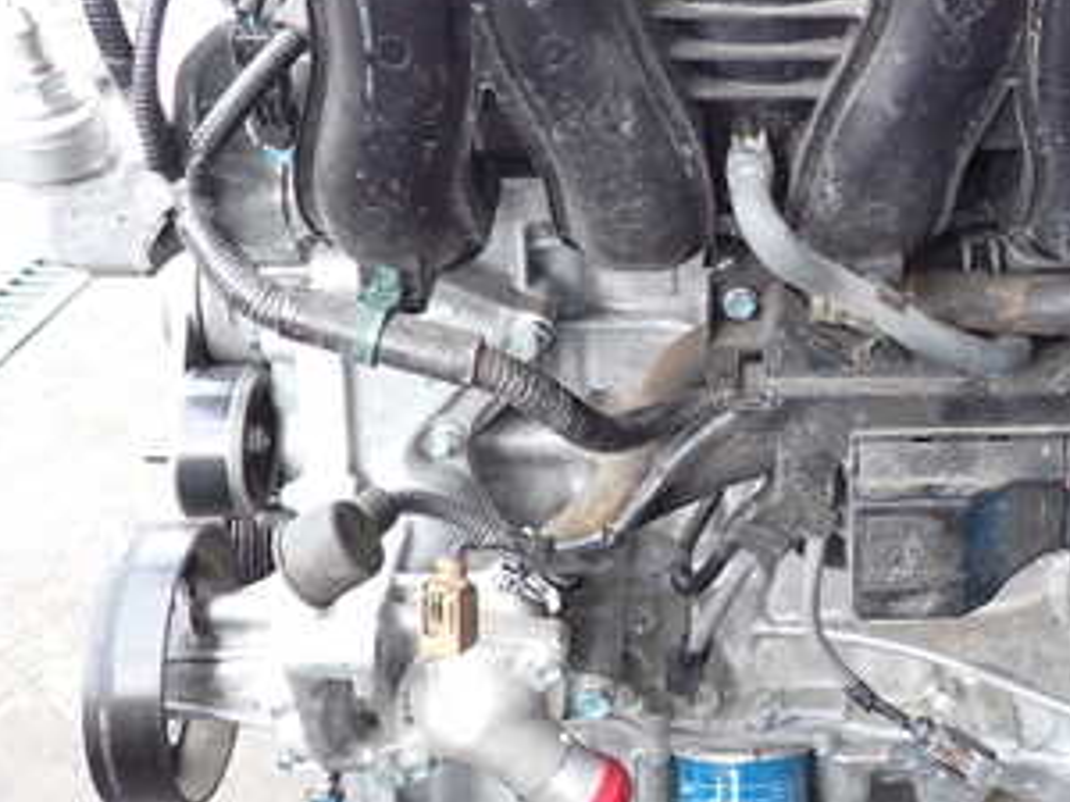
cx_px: 856
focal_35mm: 50
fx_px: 1546
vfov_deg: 28.7
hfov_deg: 36.9
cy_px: 210
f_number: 2
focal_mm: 4.5
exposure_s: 1/125
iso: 200
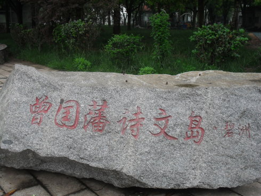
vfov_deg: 34.3
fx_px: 317
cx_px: 130
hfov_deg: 44.8
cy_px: 98
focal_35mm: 42
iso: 100
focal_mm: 7.5
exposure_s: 1/45
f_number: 3.6
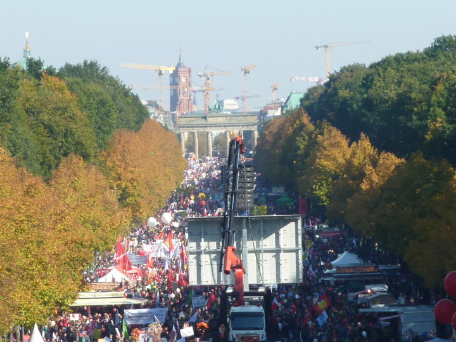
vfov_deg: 4.9
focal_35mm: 305
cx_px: 228
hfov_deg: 6.5
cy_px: 171
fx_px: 4018
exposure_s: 1/500
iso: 160
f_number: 4.5
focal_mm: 27.8
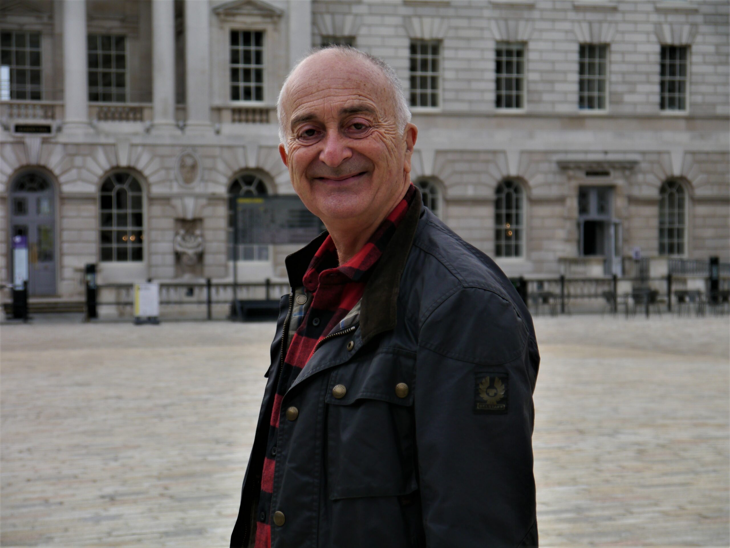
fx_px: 1772
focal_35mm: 84
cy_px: 274
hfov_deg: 23.3
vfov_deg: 17.6
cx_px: 365
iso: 320
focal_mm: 42
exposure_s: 1/500
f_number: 5.6
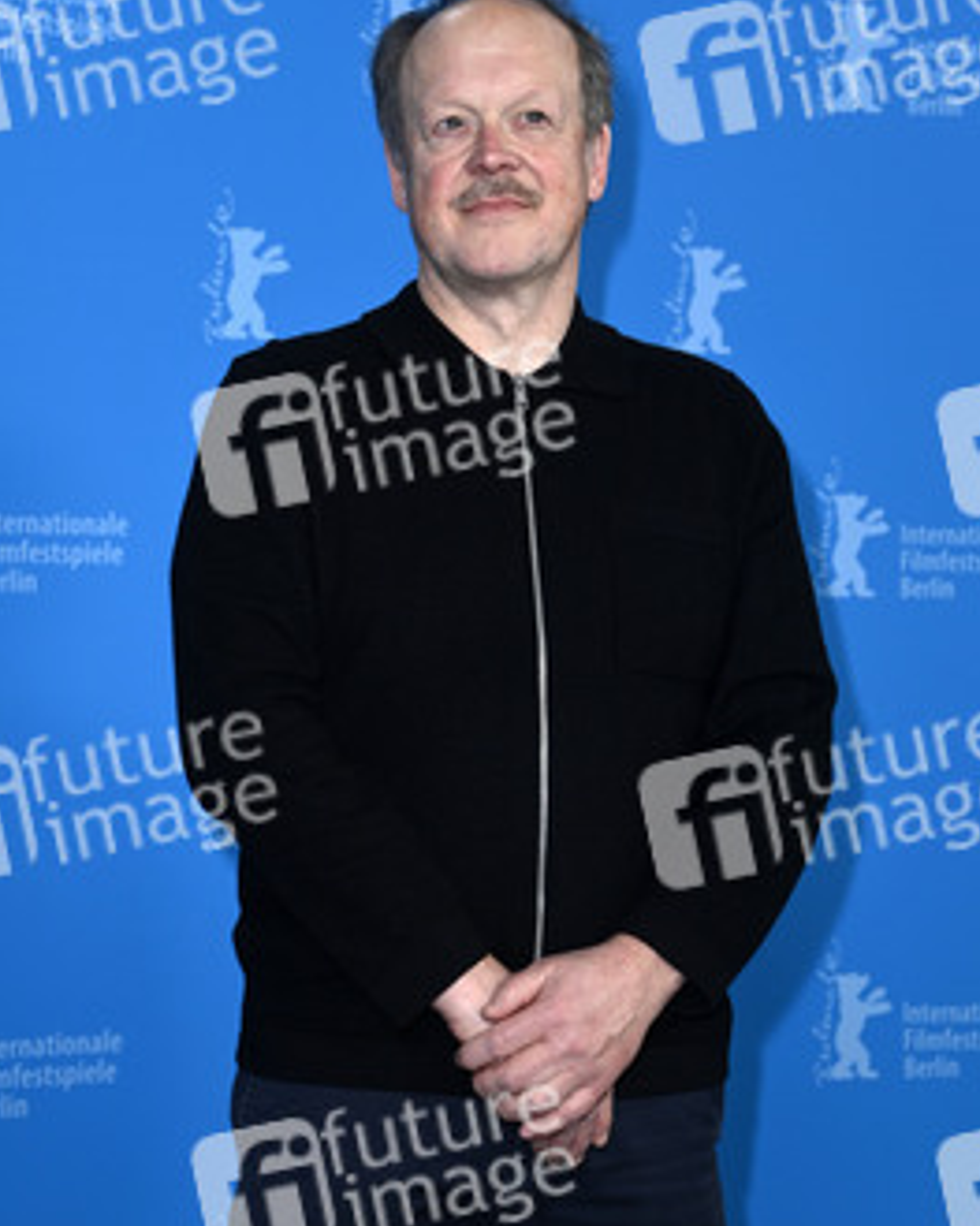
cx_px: 492
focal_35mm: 105
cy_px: 615
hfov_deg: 14.7
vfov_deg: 18.3
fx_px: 3809
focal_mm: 92
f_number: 5.6
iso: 1000
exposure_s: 1/250
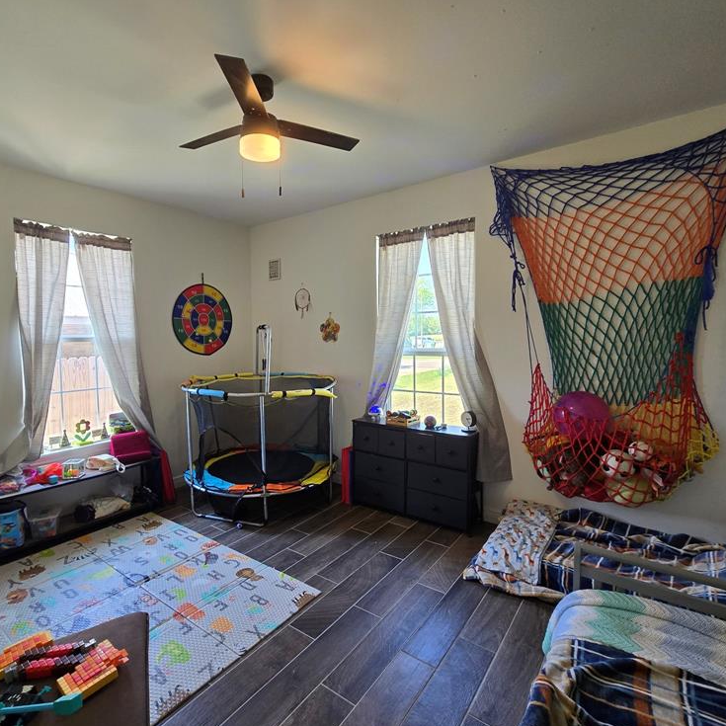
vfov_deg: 87.4
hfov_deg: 87.1
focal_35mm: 16
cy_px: 360
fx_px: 380
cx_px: 324
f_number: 2.2
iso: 160
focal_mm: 2.2
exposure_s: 1/60
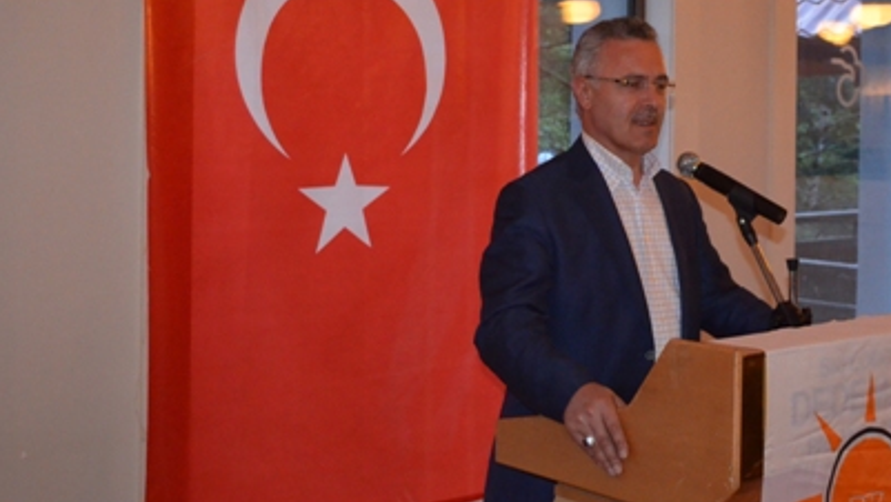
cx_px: 689
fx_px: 1418
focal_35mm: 60
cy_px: 109
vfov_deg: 19.9
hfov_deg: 34.0
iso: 3200
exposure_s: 1/60
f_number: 4
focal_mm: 24
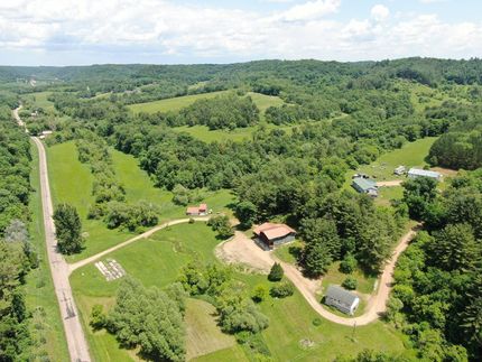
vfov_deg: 56.9
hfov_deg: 71.6
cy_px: 181
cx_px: 241
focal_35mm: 24
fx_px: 334
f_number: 2.8
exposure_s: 1/800
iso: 100
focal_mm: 4.39
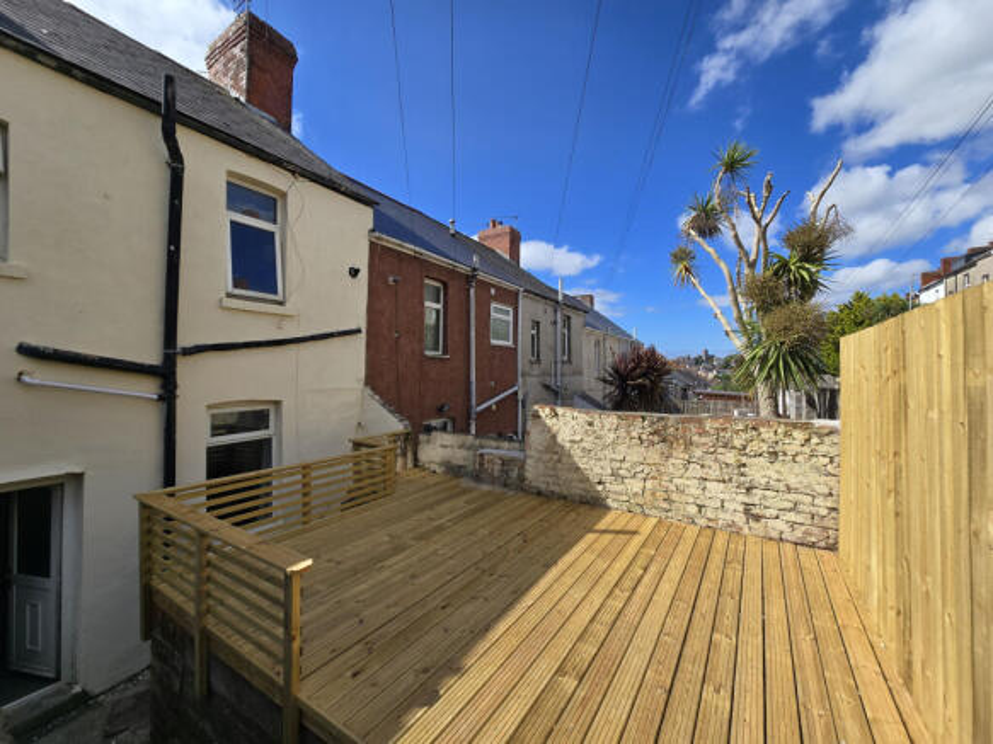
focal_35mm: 13
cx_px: 496
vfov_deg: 89.9
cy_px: 372
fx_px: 373
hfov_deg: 106.2
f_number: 2.2
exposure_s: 1/2503
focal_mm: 2.2
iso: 50
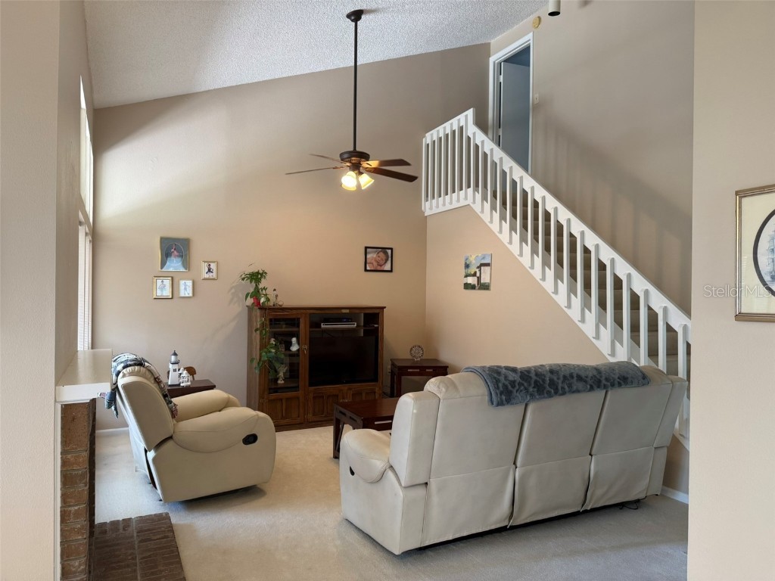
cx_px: 388
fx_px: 537
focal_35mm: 24
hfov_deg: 71.6
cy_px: 290
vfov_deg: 56.8
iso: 125
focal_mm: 6.76
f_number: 1.78
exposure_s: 1/60
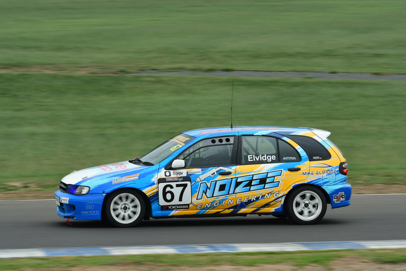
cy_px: 131
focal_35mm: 222
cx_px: 200
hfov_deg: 9.3
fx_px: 2499
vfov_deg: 6.2
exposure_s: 1/250
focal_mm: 135
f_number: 11
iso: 500
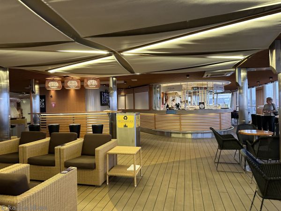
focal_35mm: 24
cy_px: 106
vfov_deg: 56.8
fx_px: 195
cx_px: 140
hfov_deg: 71.6
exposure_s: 1/60
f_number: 1.78
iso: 250
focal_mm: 6.86
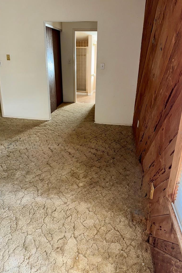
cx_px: 89
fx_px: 197
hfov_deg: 49.6
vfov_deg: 69.4
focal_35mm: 26
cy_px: 132
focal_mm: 6.76
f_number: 1.78
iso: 80
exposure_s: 1/27
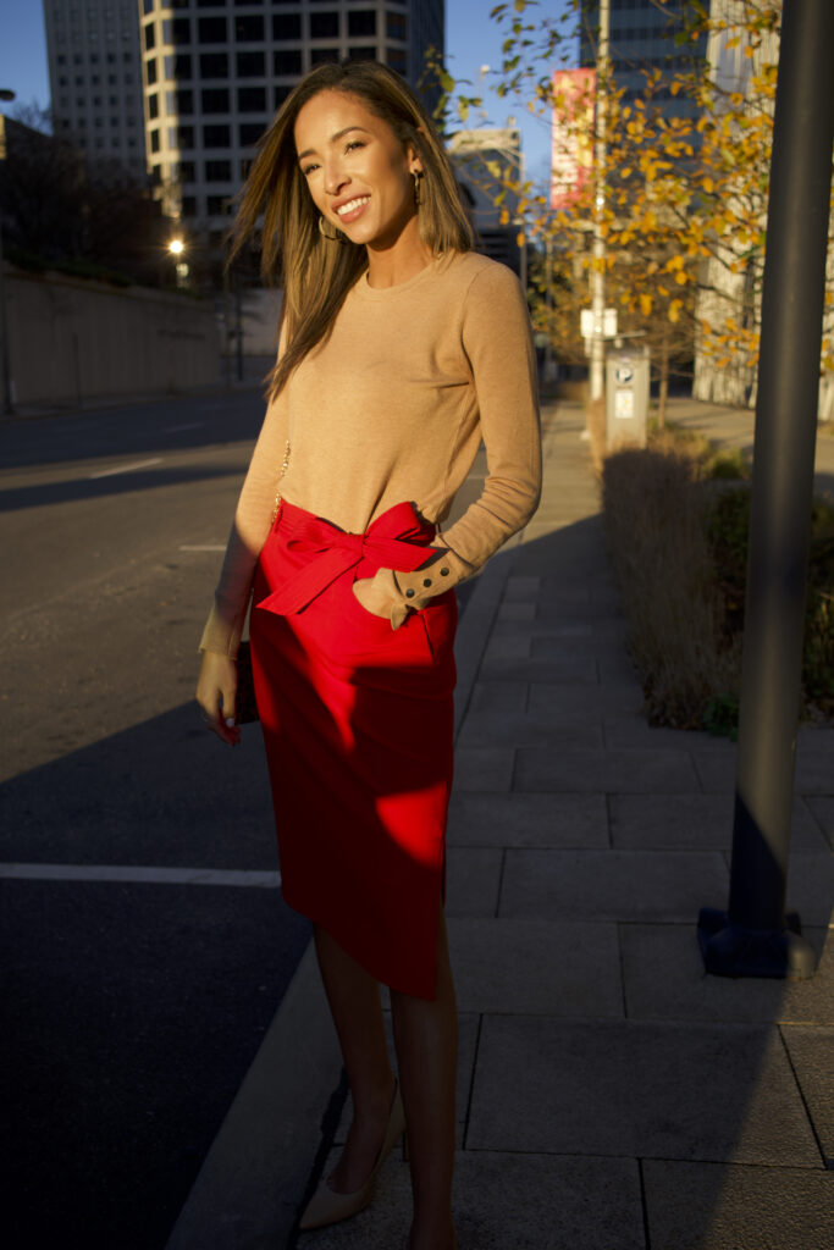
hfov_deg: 37.9
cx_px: 417
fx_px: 1216
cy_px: 625
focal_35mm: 35
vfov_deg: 54.4
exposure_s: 1/1000
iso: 160
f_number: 2.8
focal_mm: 23
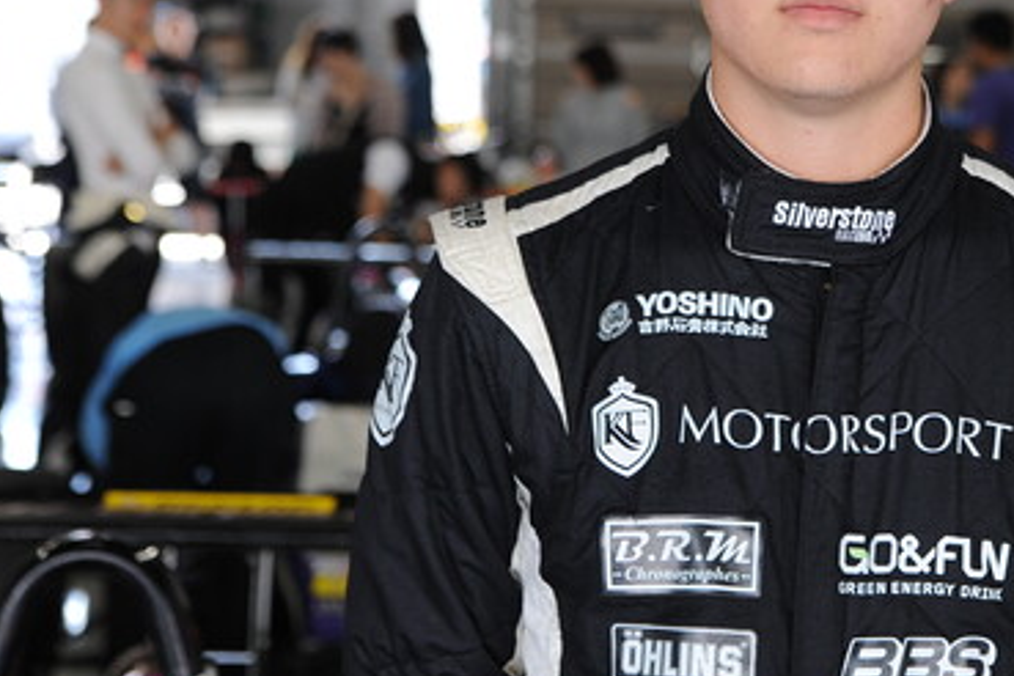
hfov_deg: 16.0
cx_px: 794
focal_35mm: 127
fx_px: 3577
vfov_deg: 10.8
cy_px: 102
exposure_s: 1/90
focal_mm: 65
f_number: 4.8
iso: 400
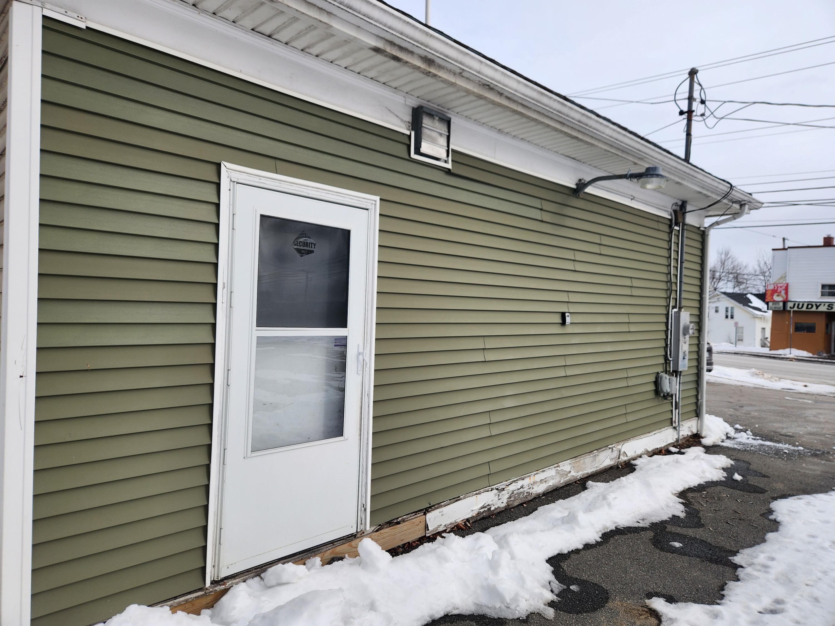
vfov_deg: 58.9
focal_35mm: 23
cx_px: 418
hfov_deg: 73.9
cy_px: 313
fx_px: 555
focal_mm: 5.4
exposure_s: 1/758
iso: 20
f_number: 1.8
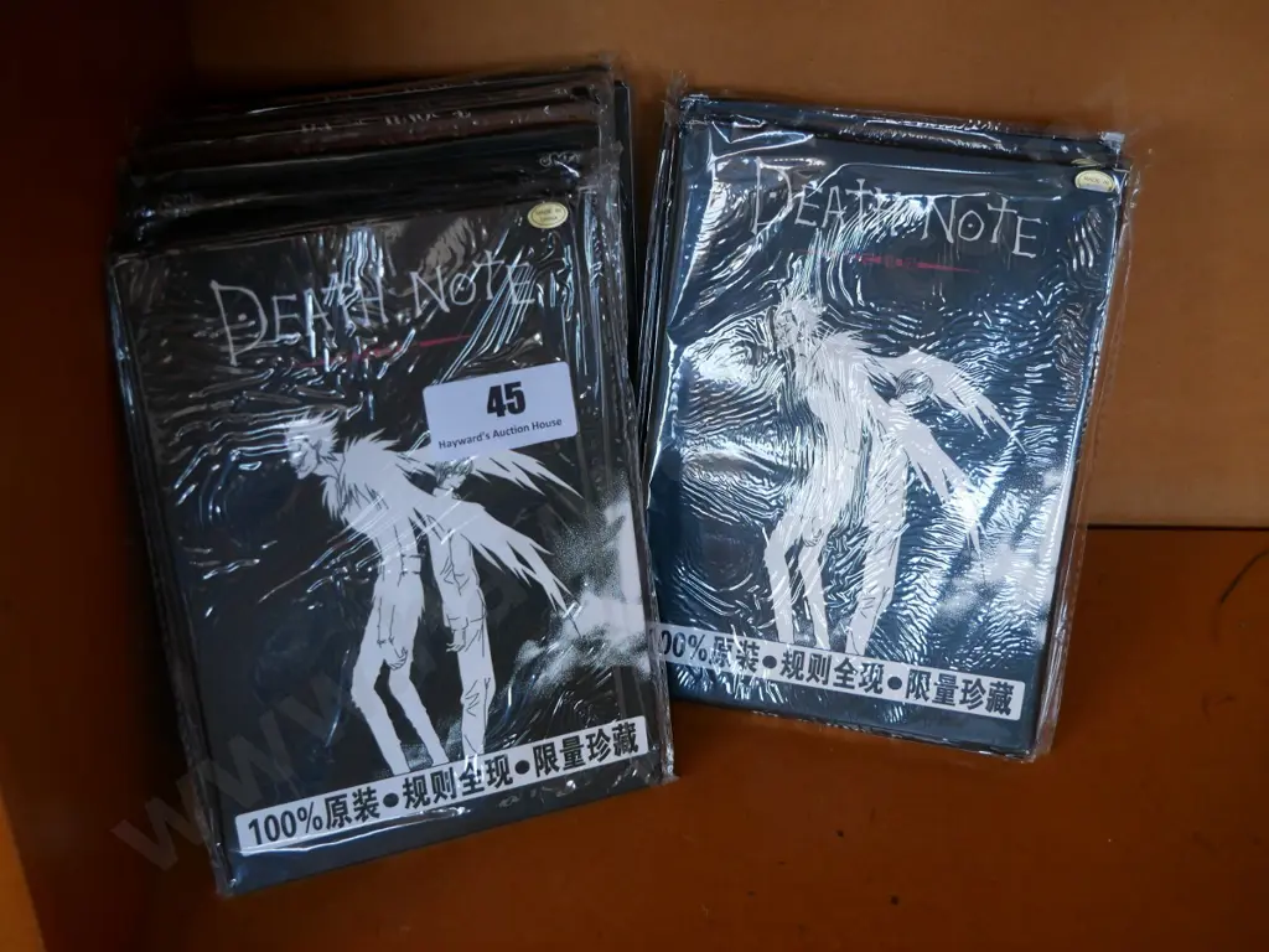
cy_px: 476
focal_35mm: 44
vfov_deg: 32.9
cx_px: 634
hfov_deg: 42.9
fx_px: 1613
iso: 1250
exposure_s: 1/60
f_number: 4.2
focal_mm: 22
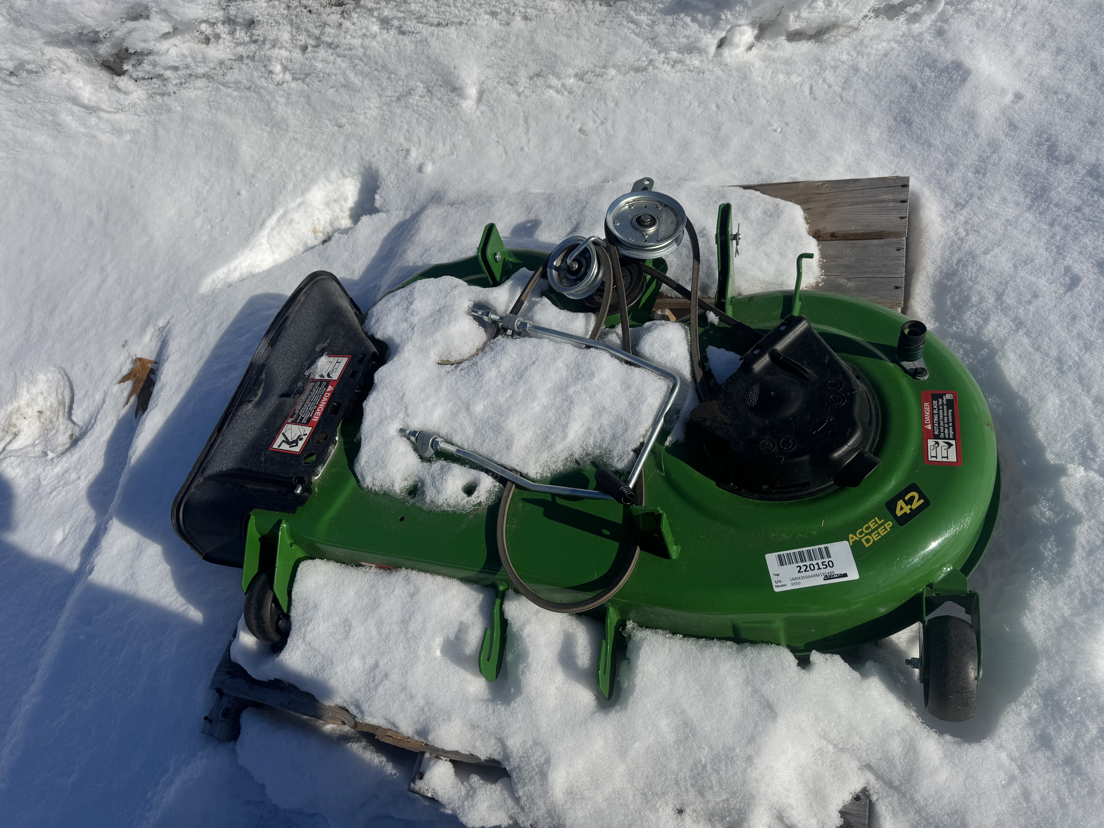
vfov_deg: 56.8
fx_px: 765
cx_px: 552
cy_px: 414
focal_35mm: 24
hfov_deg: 71.6
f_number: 1.78
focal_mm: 6.76
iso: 64
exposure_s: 1/12346
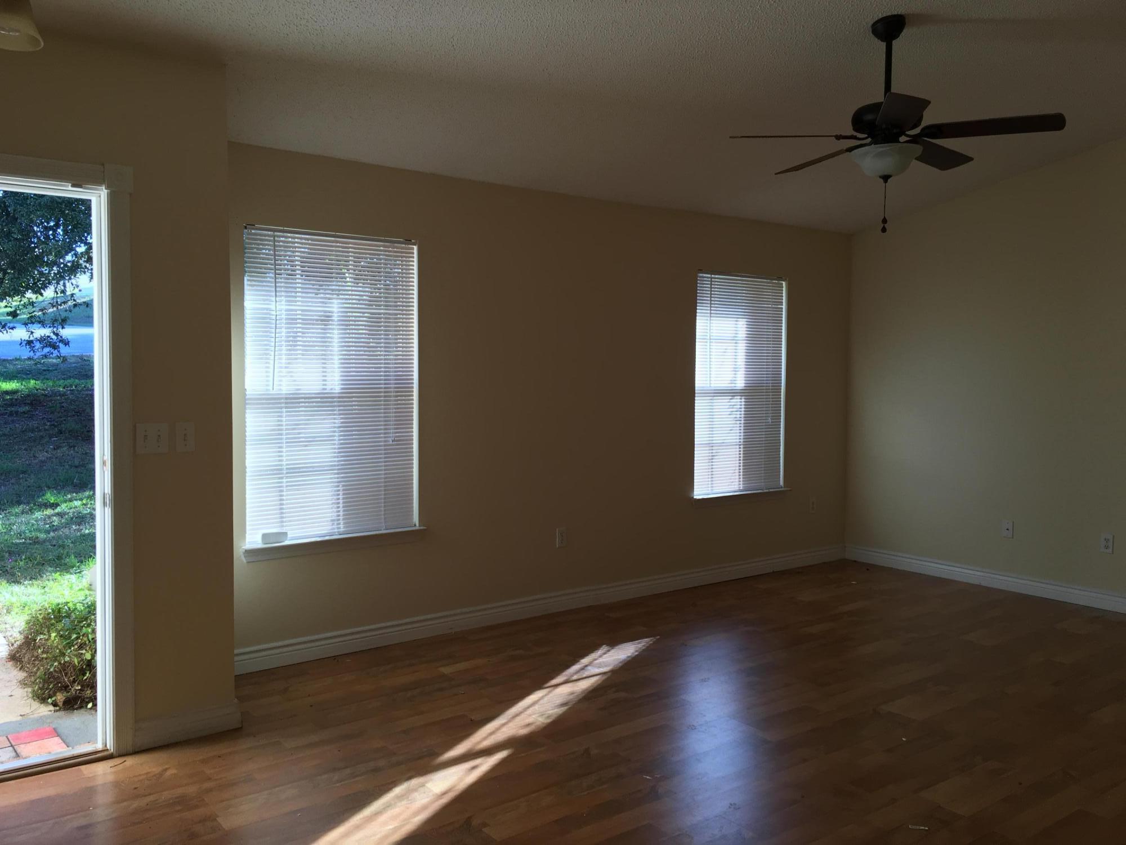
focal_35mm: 29
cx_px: 563
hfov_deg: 61.7
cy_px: 422
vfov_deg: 48.2
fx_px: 943
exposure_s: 1/120
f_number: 2.2
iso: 32
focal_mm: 4.15
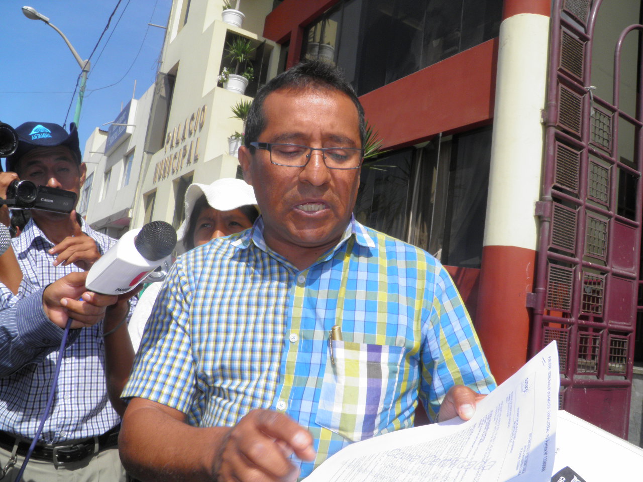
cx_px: 322
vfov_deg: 49.7
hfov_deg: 63.4
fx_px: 520
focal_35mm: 28
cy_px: 241
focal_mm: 4.9
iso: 50
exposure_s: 1/160
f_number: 8
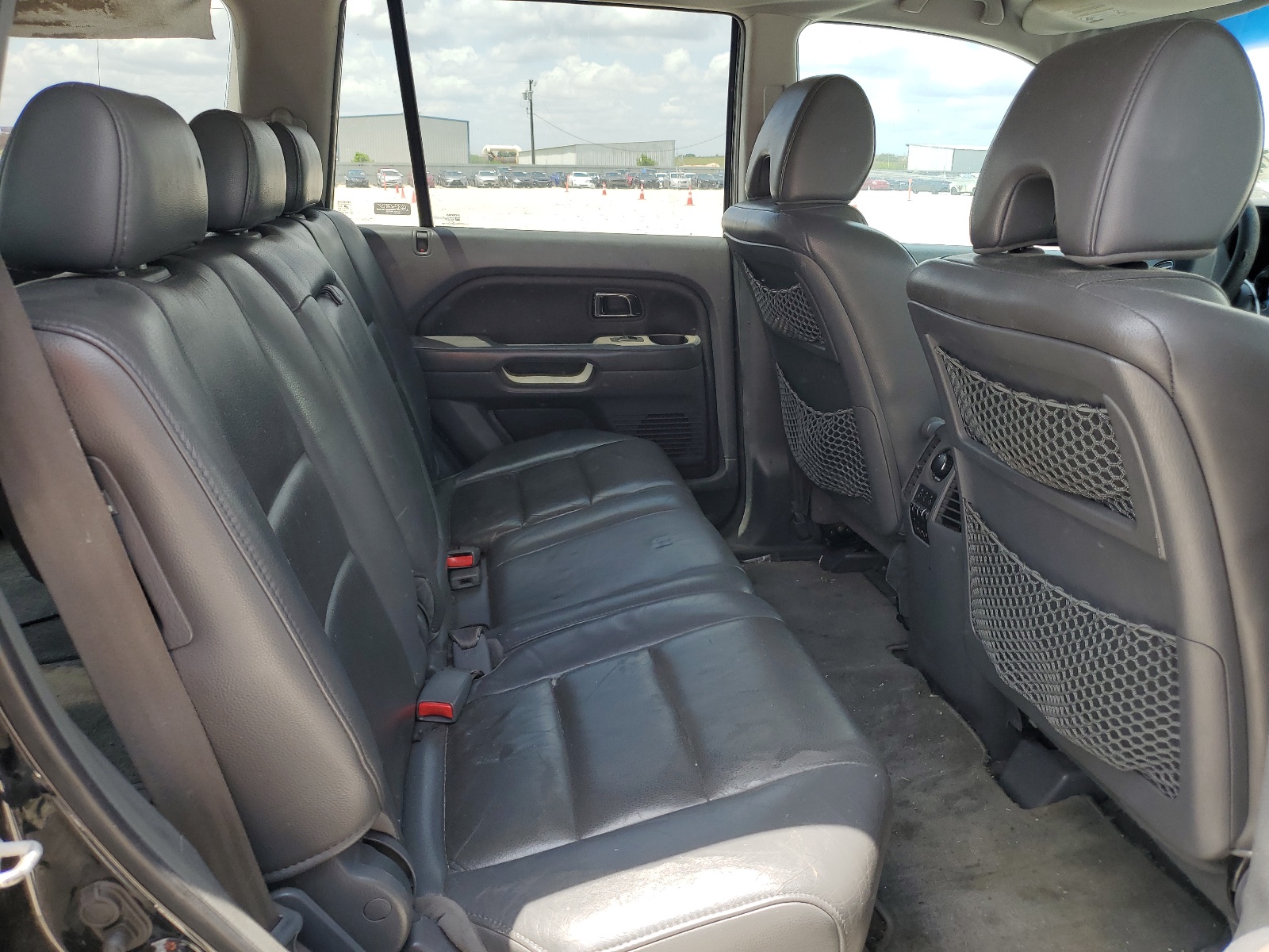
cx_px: 634
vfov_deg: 53.1
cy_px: 476
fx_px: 953
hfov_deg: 67.3
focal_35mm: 26
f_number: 1.5
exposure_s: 1/526
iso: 50
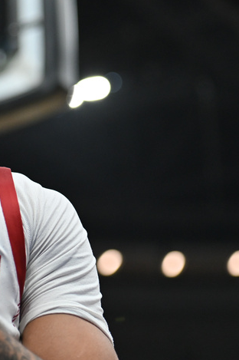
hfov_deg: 8.8
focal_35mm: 153
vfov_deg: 13.4
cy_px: 135
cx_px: -76
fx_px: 1526
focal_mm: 70
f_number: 2.8
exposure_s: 1/2500
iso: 2000
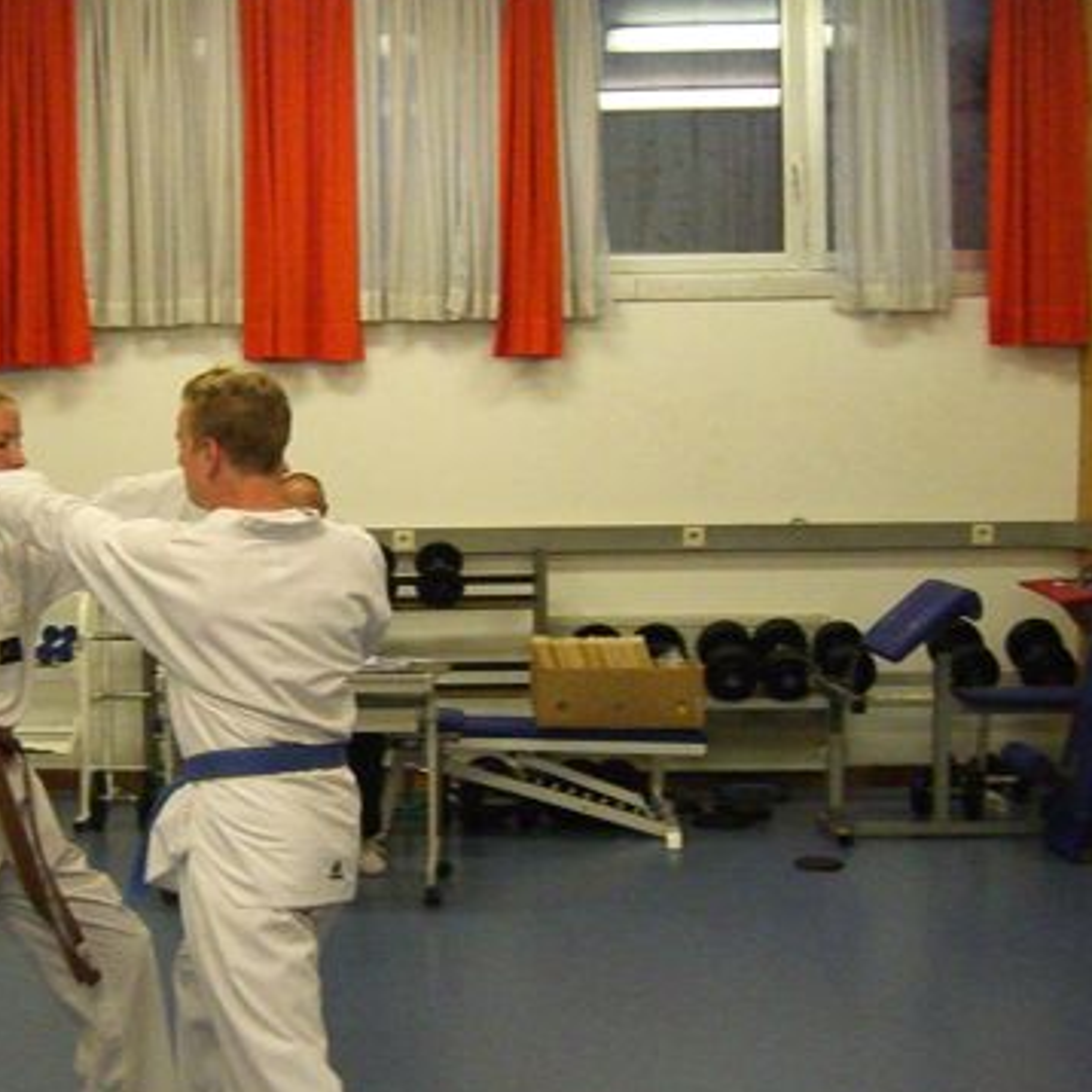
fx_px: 2141
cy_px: 641
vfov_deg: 28.6
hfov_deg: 28.0
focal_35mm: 60
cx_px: 220
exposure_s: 1/125
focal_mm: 7.9
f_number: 2.8
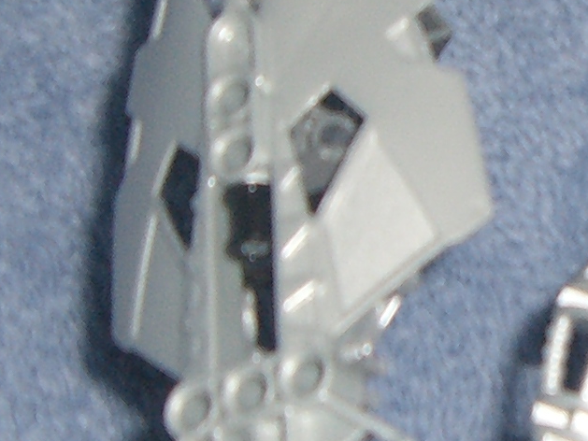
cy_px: 302
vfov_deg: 8.7
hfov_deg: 11.4
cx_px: 734
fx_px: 2888
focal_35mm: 170
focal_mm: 6.2
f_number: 2.7
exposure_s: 1/60
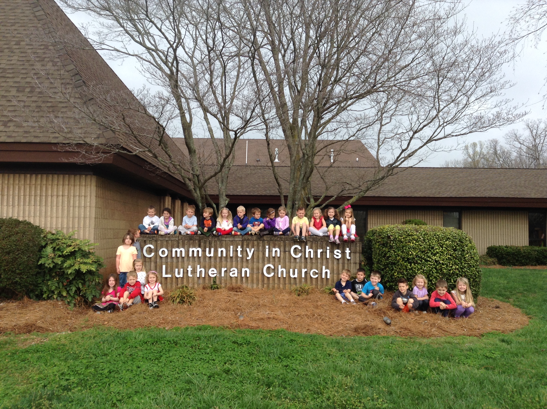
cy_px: 204
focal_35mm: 33
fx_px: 521
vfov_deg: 42.8
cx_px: 274
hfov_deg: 55.4
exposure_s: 1/384
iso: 25
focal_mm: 3.3
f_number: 2.4
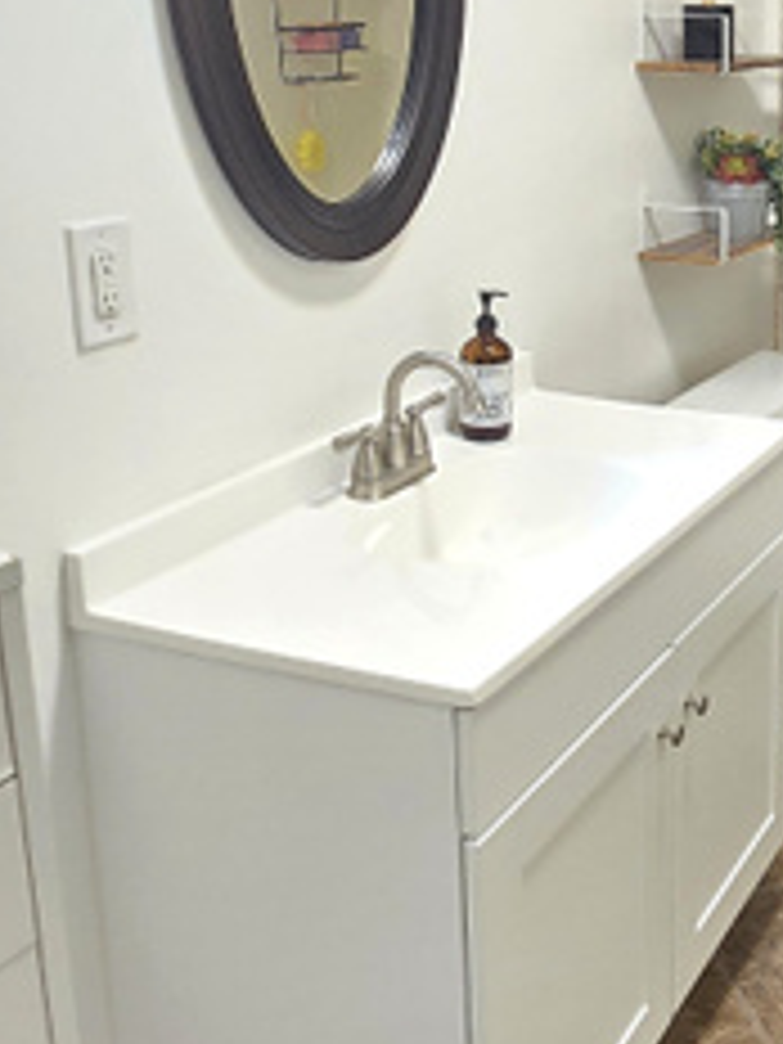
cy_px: 338
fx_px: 1297
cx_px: 774
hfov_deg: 31.2
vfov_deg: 43.2
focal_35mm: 43
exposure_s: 1/60
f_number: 2.2
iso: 320
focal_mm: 2.2
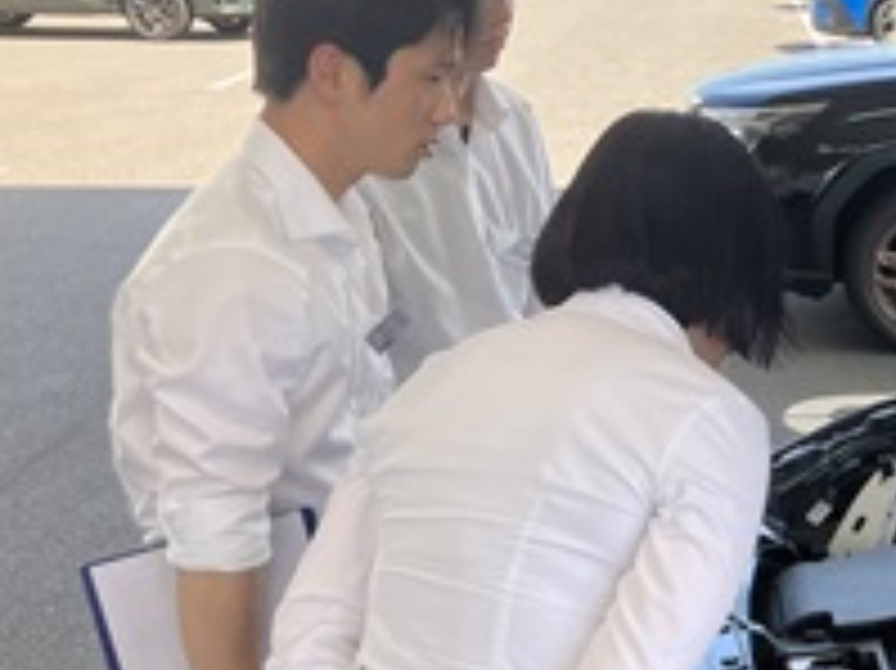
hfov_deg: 24.5
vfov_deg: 20.4
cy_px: 409
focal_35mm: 72
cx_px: 1081
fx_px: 1863
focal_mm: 3.99
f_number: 1.8
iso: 32
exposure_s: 1/287
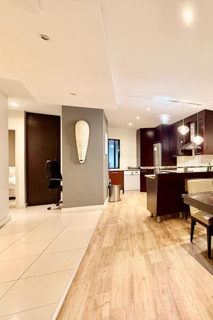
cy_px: 163
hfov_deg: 52.7
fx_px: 177
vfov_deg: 84.0
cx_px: 199
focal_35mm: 20
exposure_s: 1/50
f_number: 2.2
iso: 400
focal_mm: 2.22
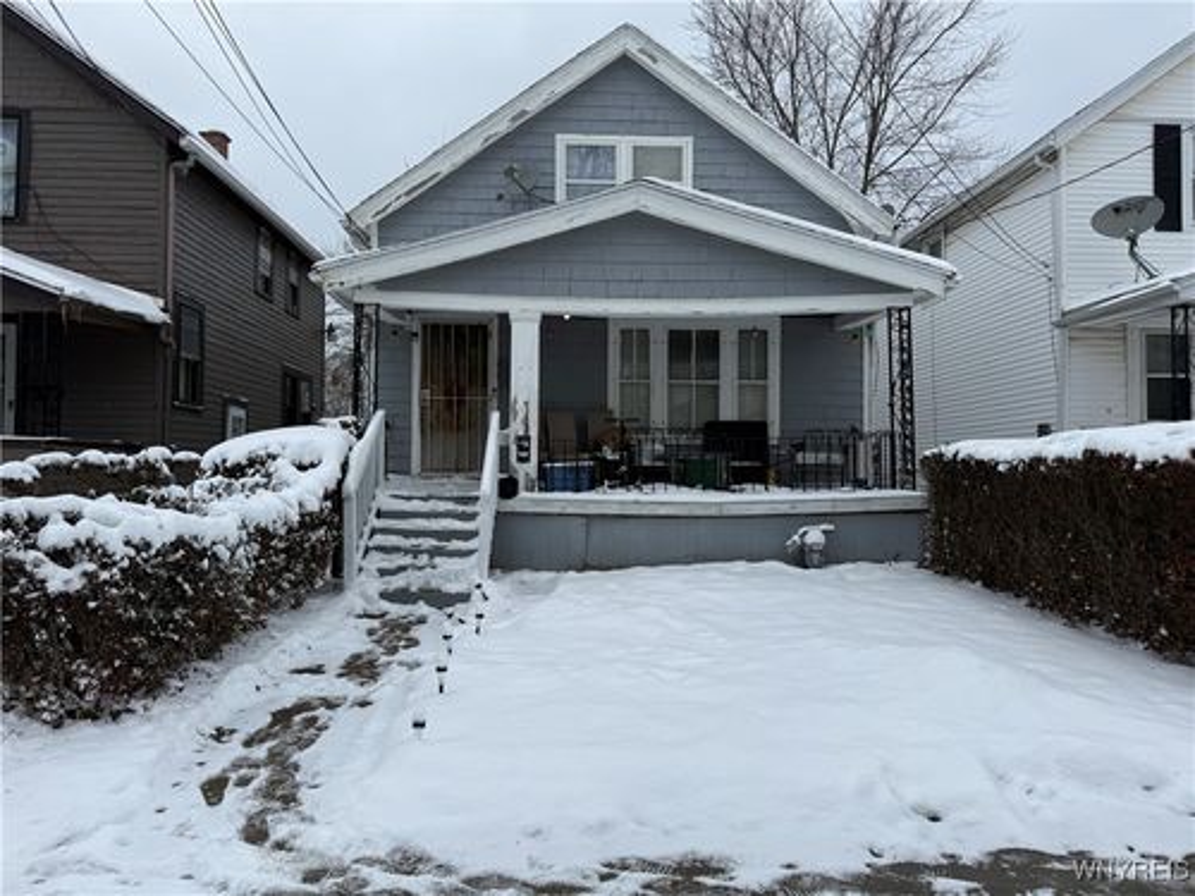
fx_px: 829
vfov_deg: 56.8
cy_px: 448
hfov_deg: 71.6
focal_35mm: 24
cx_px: 598
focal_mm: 6.76
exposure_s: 1/3953
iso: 80
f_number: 1.78
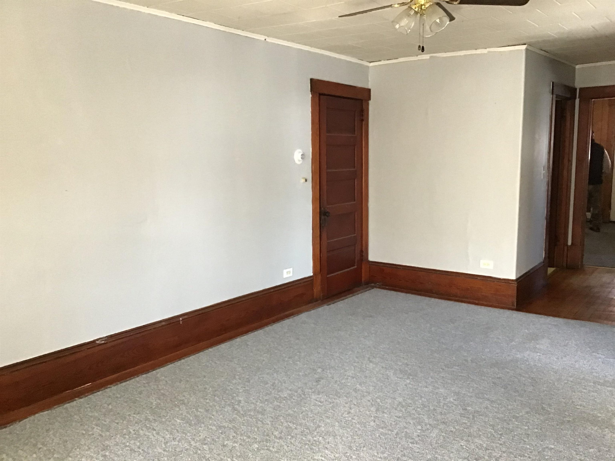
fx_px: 551
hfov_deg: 58.4
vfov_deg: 45.4
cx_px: 308
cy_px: 230
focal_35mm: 31
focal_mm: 3.3
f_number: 2.4
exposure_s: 1/30
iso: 160
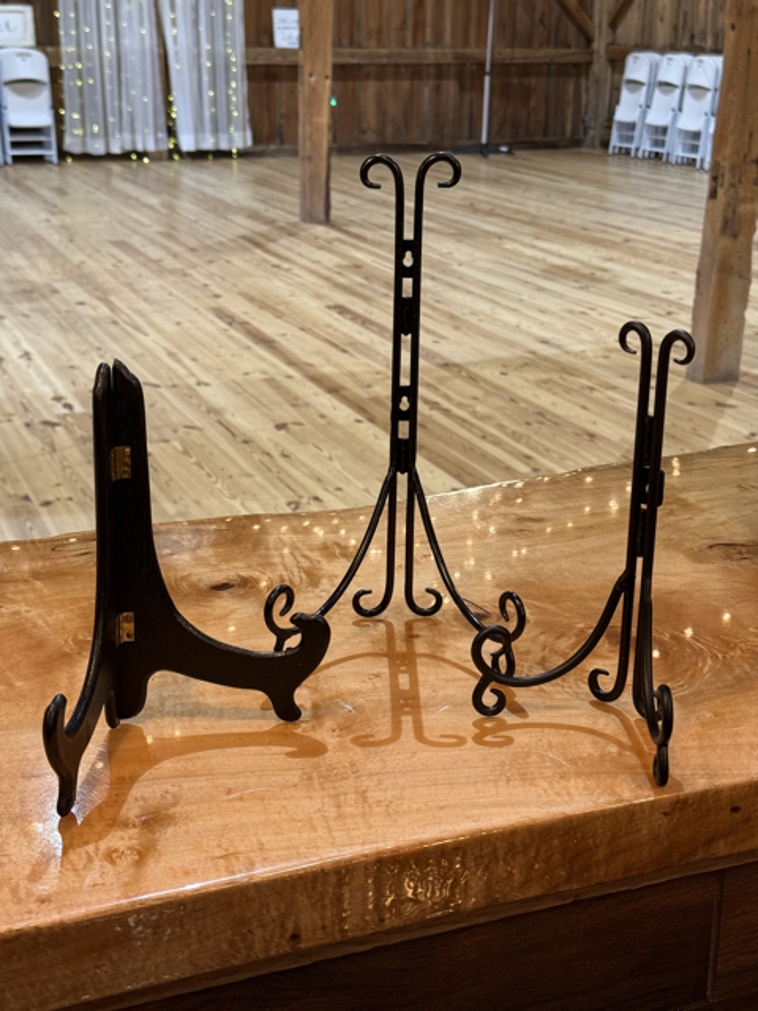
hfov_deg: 30.3
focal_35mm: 48
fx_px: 1401
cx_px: 379
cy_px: 506
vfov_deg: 39.7
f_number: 1.78
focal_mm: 6.76
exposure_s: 1/60
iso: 125
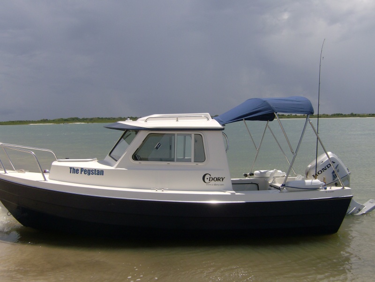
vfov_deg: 39.7
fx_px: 390
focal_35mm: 36
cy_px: 141
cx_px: 188
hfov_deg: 51.3
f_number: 4.7
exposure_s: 1/1468
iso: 100
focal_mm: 6
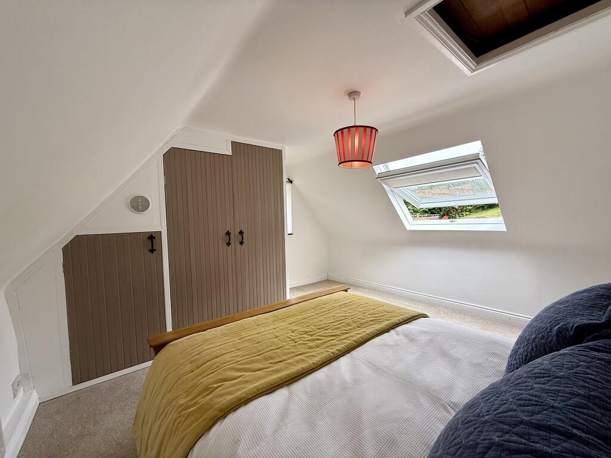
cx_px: 306
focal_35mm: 14
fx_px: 247
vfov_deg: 85.7
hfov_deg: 102.1
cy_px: 229
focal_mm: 2.22
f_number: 2.2
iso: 64
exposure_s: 1/165
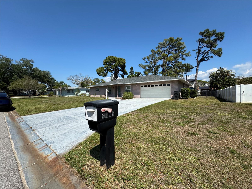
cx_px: 126
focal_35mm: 14
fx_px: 102
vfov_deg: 85.7
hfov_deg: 102.1
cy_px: 94
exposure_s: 1/2415
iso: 50
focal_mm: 2.22
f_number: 2.2
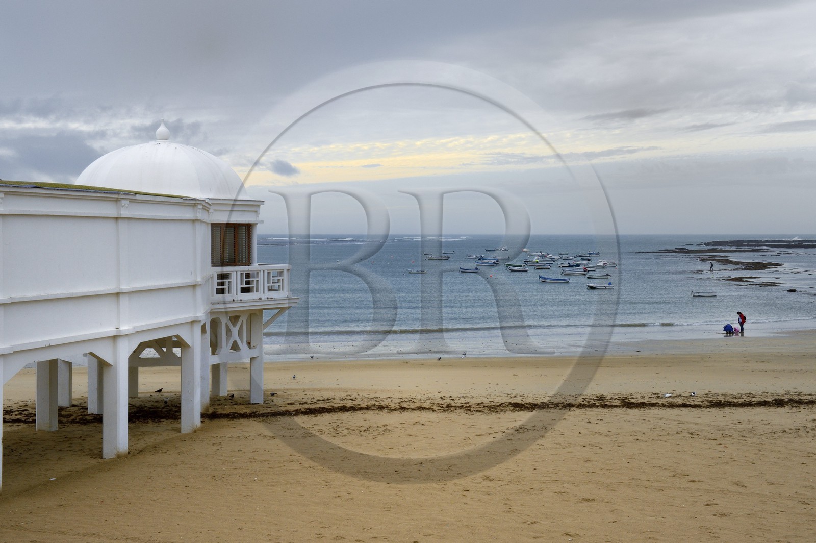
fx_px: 1087
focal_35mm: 48
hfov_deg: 41.1
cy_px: 272
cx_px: 408
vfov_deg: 28.0
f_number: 18
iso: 800
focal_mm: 48
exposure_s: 1/200
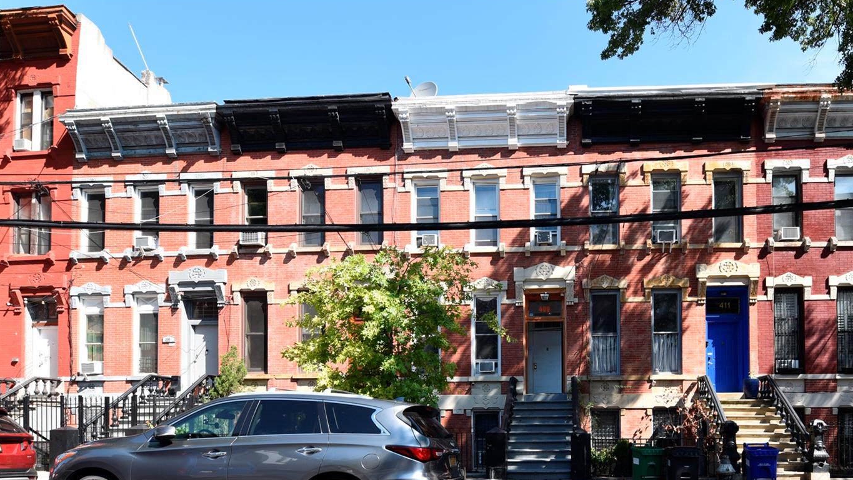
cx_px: 547
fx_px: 498
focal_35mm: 22
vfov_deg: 46.9
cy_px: 422
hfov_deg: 79.3
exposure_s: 1/200
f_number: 7.1
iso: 200
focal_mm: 14
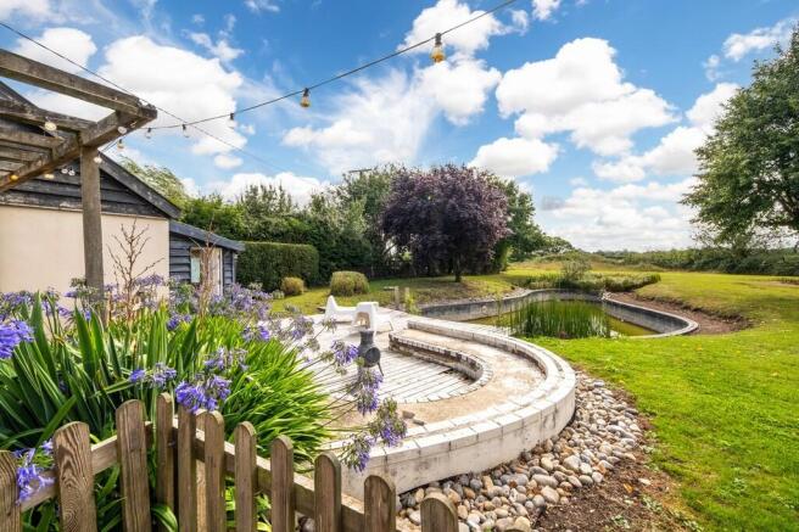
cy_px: 266
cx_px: 400
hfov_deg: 100.4
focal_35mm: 15
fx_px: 333
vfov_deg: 77.3
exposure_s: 1/200
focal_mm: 9.9
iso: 160
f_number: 9
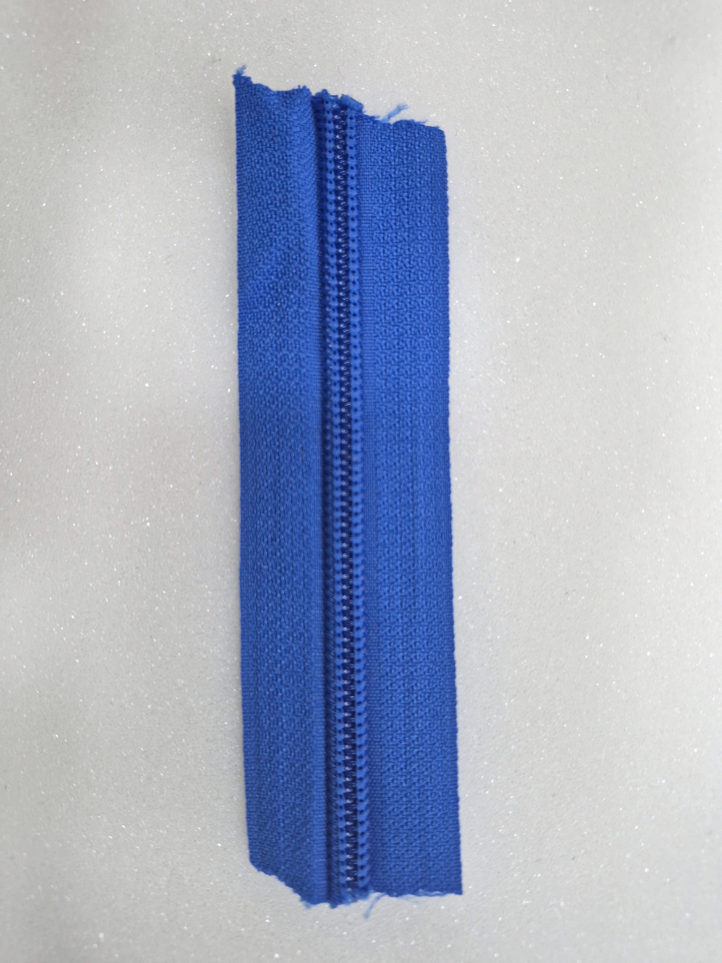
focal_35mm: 23
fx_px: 640
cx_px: 361
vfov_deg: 73.9
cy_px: 482
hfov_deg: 58.9
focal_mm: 5.4
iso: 400
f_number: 1.8
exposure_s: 1/120
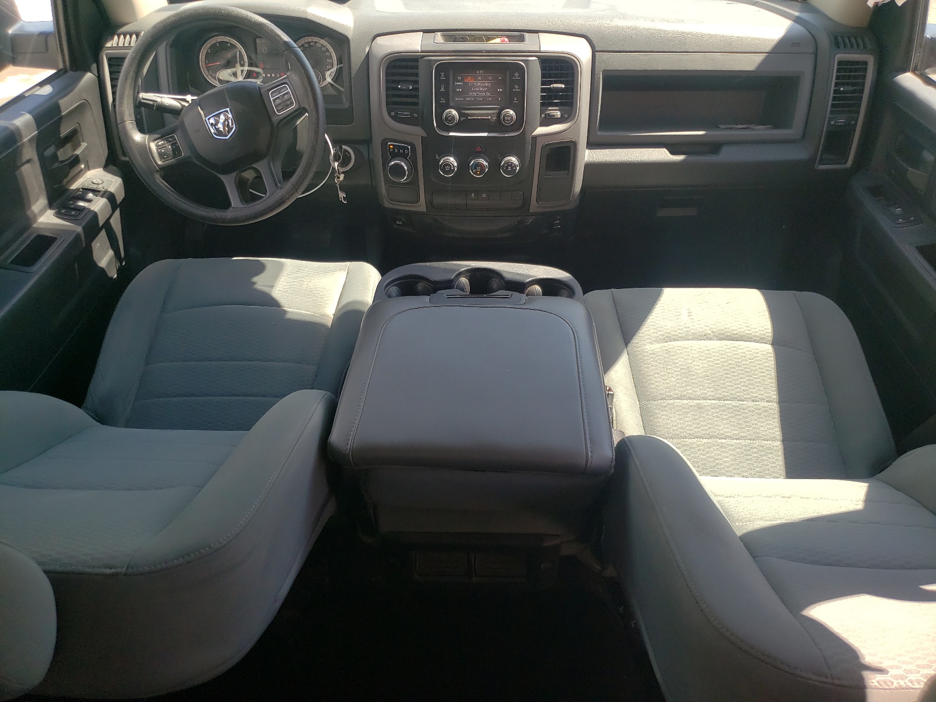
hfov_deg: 67.3
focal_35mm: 26
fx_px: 703
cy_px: 351
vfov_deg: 53.1
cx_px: 468
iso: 50
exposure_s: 1/455
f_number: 1.5
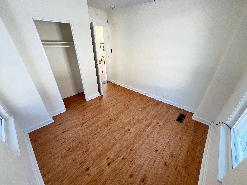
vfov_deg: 89.9
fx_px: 93
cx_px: 124
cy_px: 92
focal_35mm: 13
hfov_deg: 106.2
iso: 160
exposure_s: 1/99
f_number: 1.8
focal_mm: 1.57
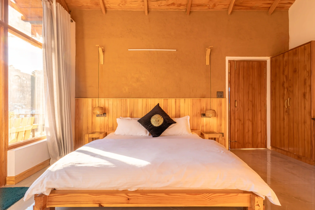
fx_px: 149
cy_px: 105
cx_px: 158
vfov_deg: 70.4
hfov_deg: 93.3
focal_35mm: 17
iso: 100
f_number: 11
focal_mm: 17
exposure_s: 1/640
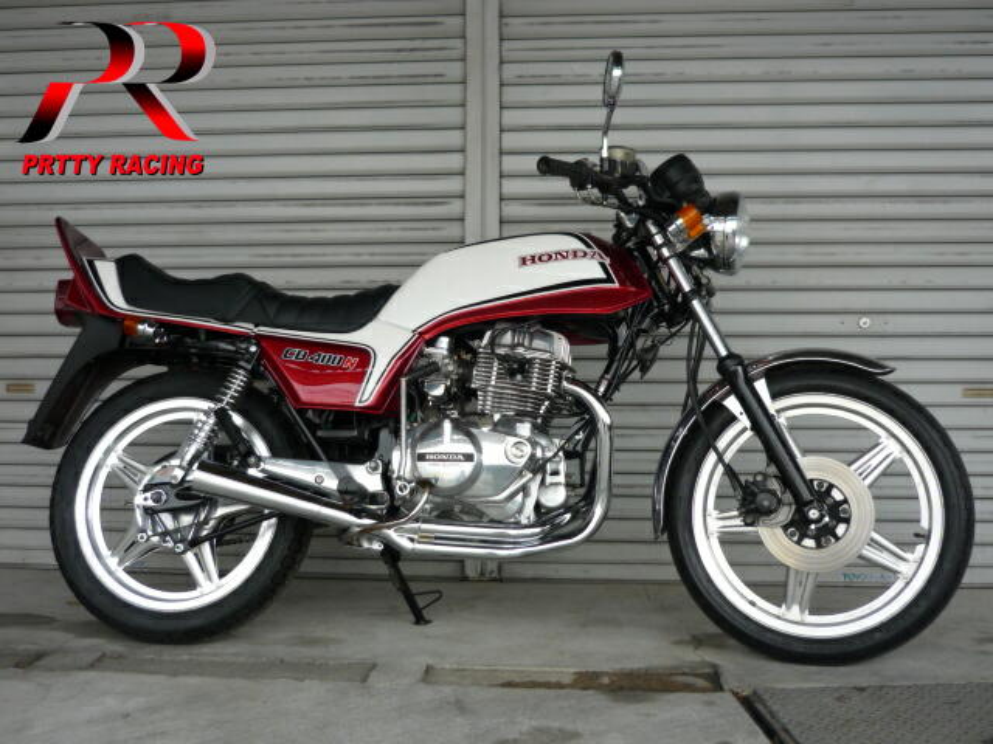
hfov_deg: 50.1
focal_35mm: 37
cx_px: 496
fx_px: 1061
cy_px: 372
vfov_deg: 38.7
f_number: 2.8
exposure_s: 1/160
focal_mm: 5.5
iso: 100
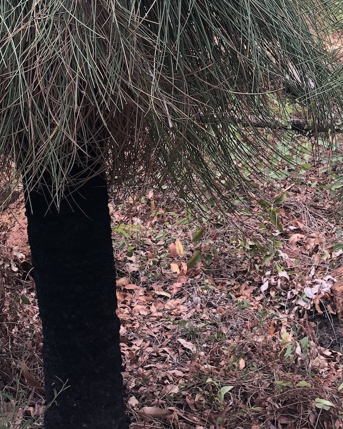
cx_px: 84
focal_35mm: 71
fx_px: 901
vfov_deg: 25.4
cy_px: -7
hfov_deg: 21.4
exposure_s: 1/120
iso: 32
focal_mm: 3.99
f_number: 1.8
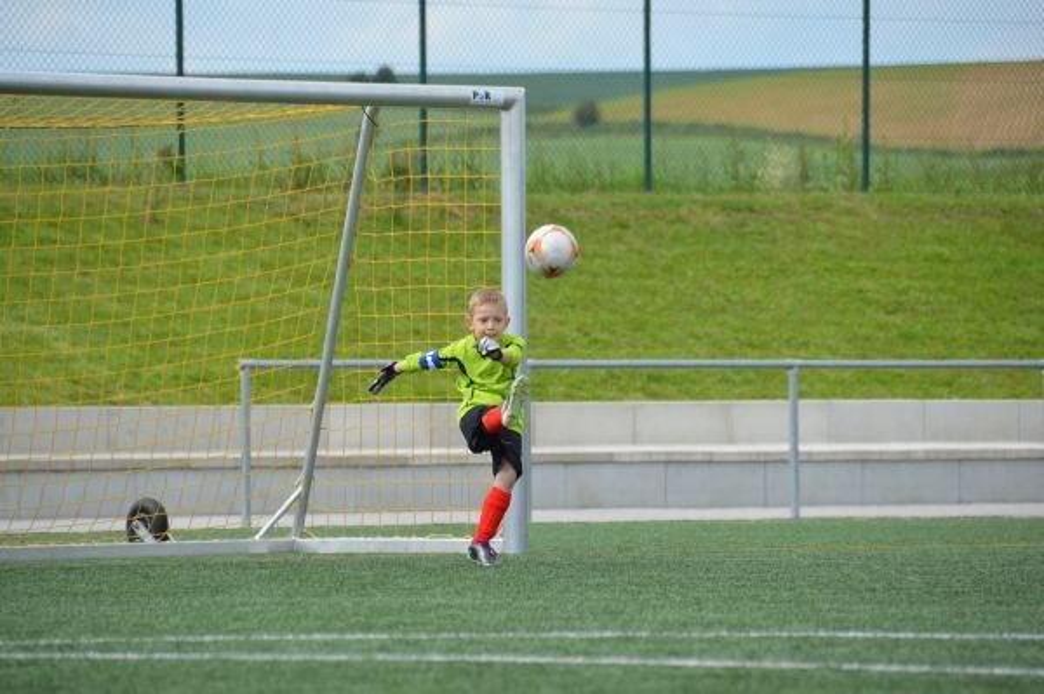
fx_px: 8693
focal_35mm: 300
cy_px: 347
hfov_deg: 6.9
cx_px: 522
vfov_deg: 4.6
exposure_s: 1/1250
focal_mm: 200
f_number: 5.6
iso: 400
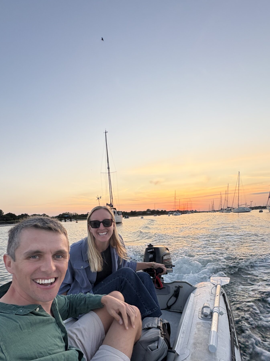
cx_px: 132
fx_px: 208
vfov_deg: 79.2
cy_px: 239
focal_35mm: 20
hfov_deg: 66.0
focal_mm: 2.22
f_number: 2.2
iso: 64
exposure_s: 1/121
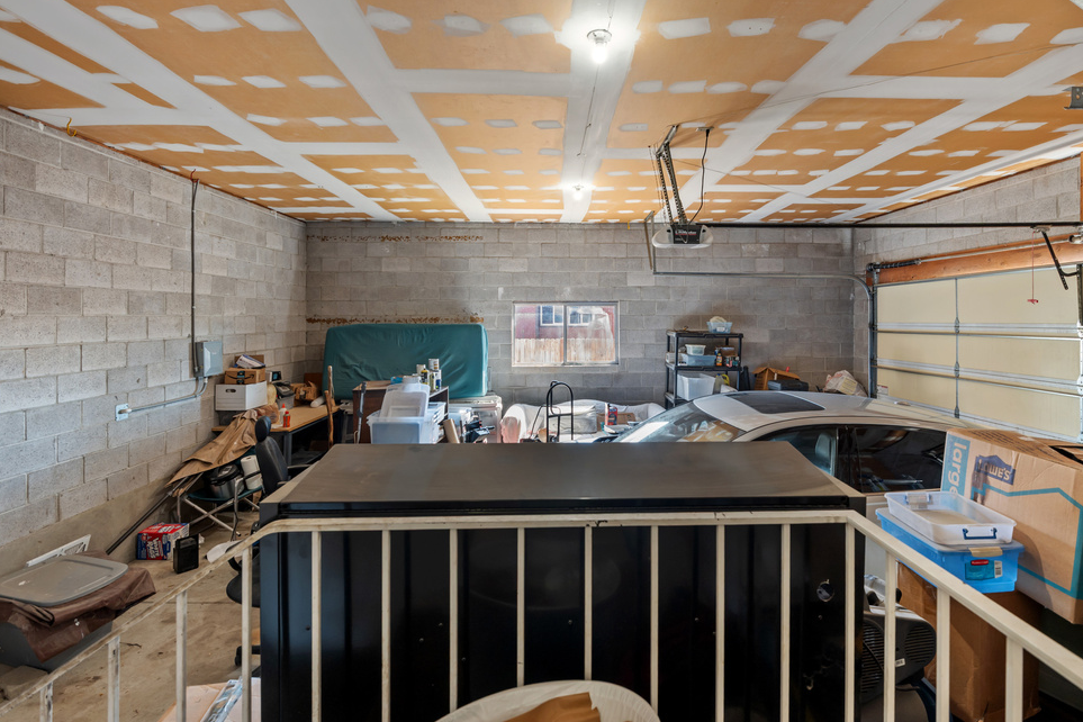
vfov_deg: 70.4
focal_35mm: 17
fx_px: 511
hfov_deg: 93.2
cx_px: 569
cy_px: 341
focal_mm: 16
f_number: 9
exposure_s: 1.3
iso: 250
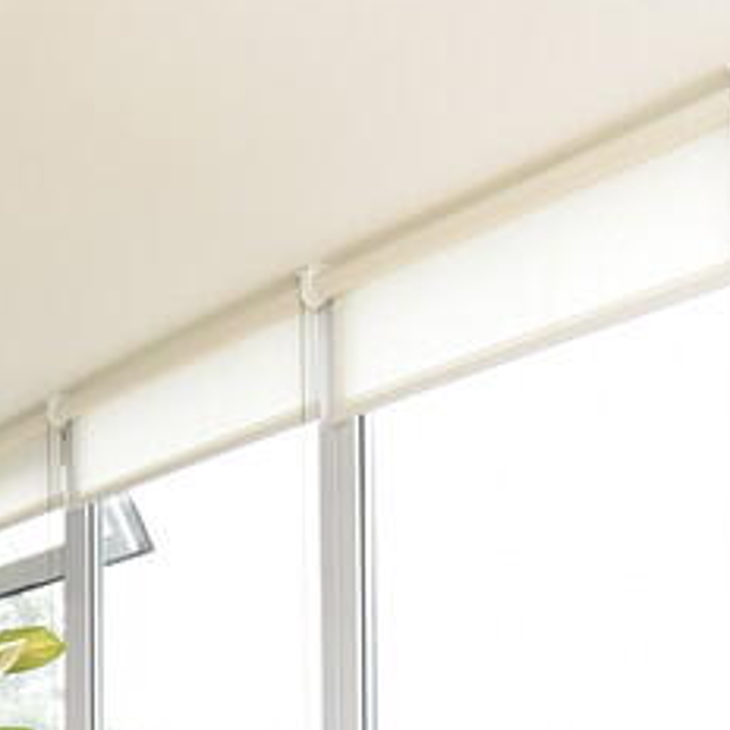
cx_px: 145
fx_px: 1789
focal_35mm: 75
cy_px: 912
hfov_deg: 22.7
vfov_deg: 21.2
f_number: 7.1
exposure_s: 1/40
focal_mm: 20
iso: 400
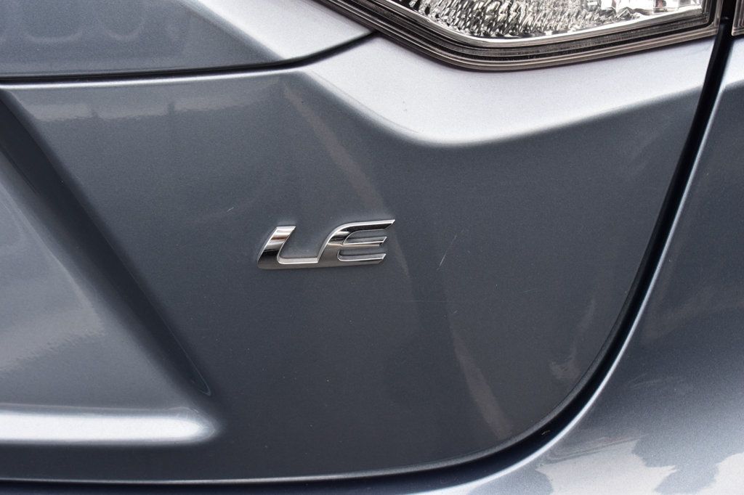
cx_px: 372
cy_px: 248
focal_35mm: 82
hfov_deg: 24.6
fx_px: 1704
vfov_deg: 16.5
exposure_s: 1/60
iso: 400
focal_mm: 55
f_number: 8
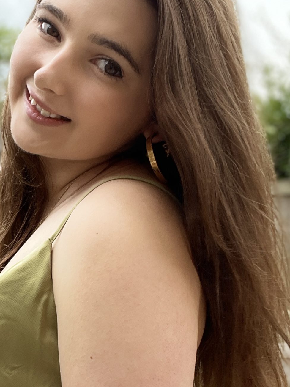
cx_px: 29
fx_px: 659
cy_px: 259
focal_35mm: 59
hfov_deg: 24.1
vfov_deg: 32.4
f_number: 2.2
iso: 25
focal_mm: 2.71
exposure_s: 1/121
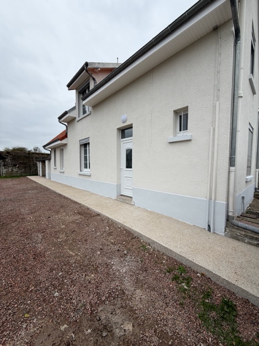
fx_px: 140
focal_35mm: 14
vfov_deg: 102.1
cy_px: 173
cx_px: 130
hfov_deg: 85.7
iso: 40
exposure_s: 1/502
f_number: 2.2
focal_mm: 2.22
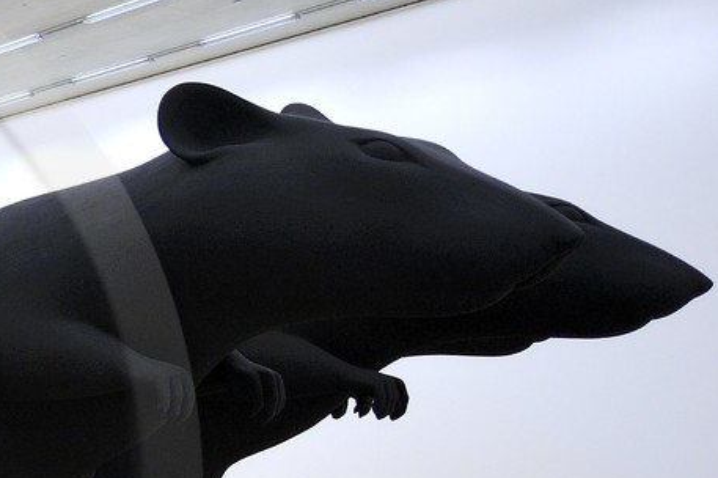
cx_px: -445
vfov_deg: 20.7
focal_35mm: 63
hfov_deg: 23.3
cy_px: 505
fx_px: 1256
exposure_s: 1/60
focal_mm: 18
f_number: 2.8
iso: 800
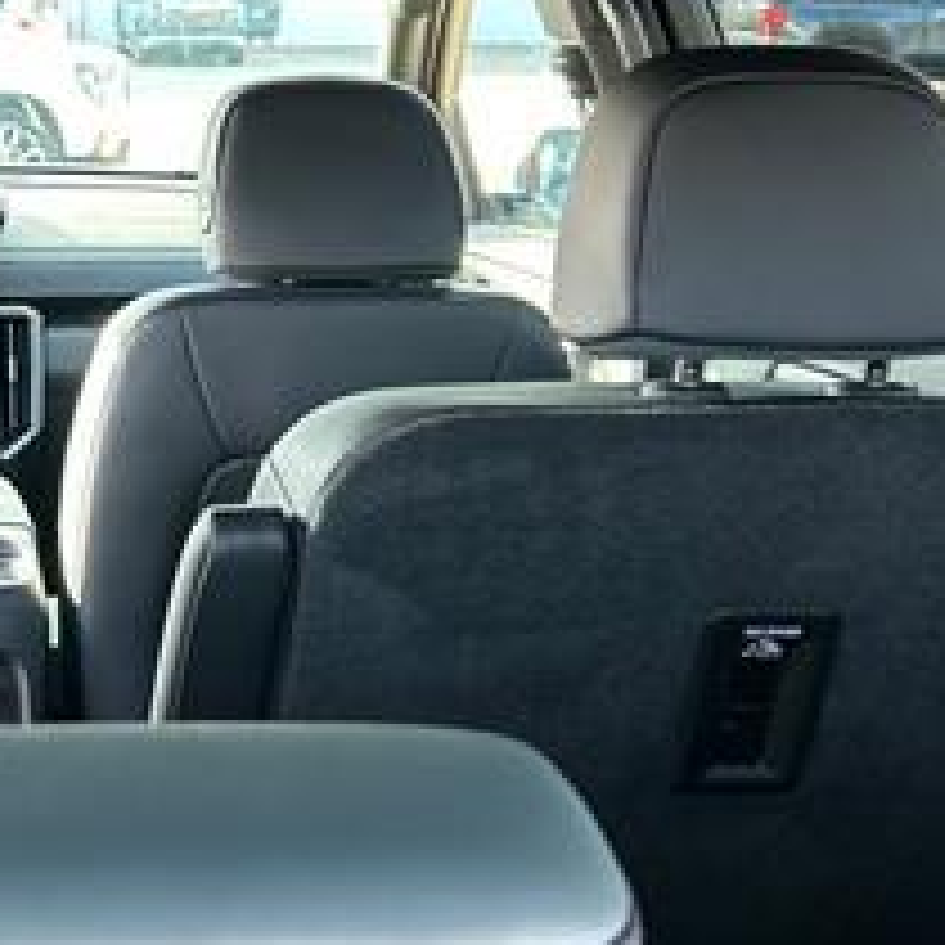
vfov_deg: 24.5
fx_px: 2162
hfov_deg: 23.4
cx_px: -50
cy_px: 310
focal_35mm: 70
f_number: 1.5
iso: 125
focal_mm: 5.7
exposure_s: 1/121
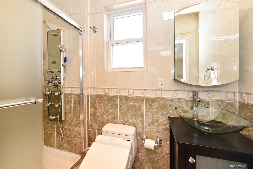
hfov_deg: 104.2
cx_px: 126
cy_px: 84
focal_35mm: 14
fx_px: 98
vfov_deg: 81.2
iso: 2000
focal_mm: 14
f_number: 10
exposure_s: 1/160
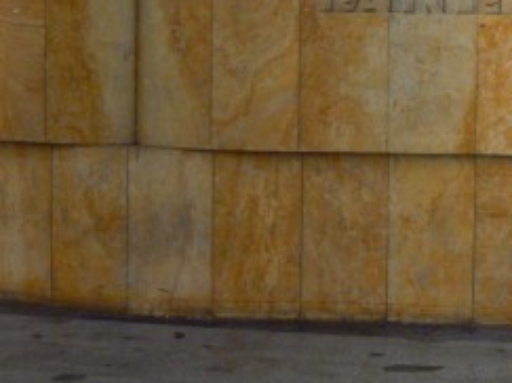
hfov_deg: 25.5
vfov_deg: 19.3
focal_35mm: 74
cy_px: 1
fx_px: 1094
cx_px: 459
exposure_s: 1/20
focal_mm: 6
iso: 200
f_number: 2.8
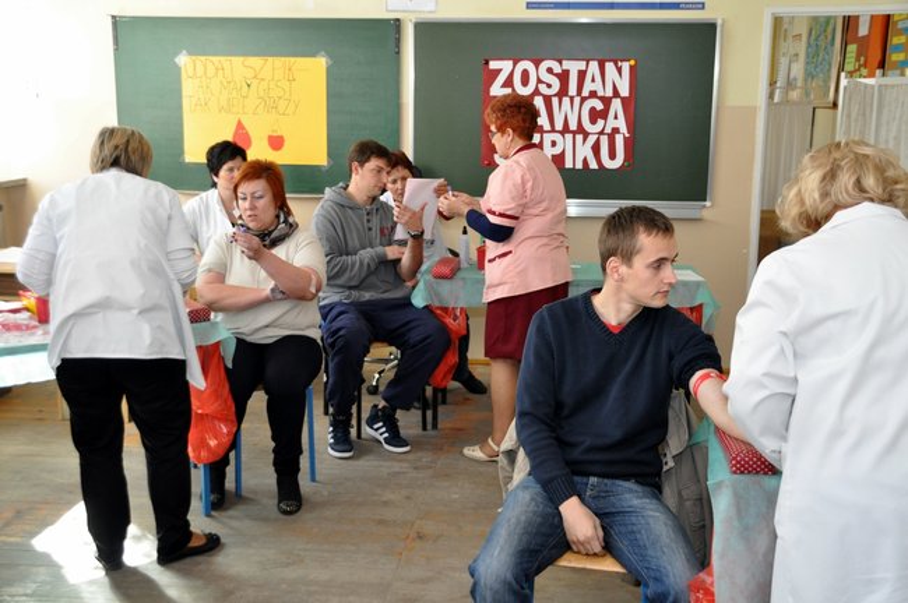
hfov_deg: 45.0
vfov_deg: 30.8
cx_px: 454
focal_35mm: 44
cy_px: 302
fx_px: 1096
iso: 800
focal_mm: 29
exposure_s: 1/125
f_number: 4
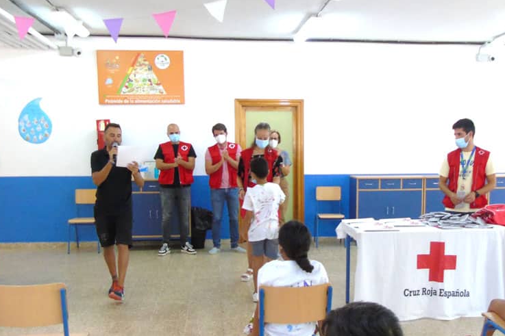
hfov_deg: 48.3
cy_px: 212
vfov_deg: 33.2
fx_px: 561
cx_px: 295
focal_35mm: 40
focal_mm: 4.4
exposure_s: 1/30
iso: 100
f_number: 3.4
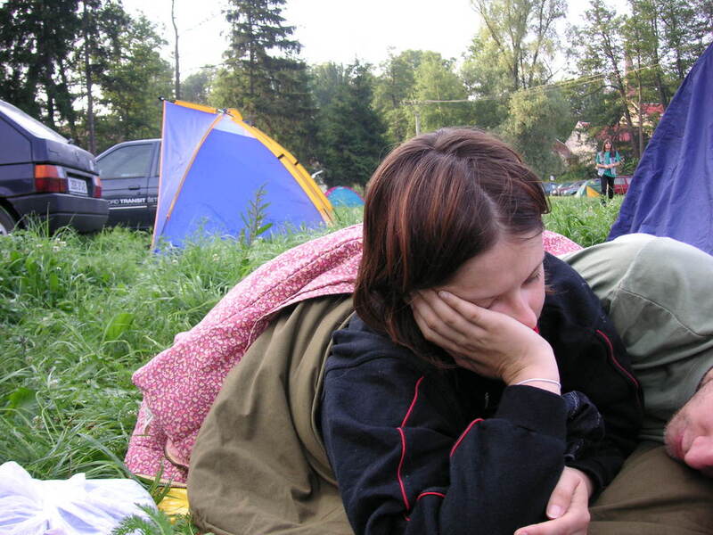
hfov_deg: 50.1
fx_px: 762
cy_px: 268
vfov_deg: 38.7
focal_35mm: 37
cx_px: 356
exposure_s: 1/125
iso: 50
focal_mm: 6.1
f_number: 2.8
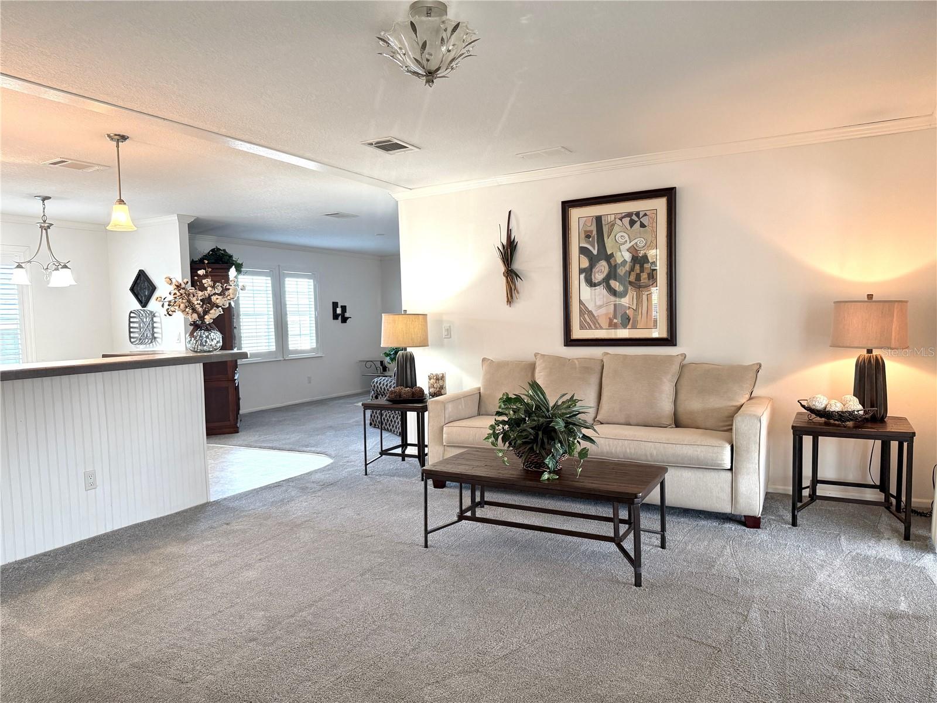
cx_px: 468
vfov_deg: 56.8
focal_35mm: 24
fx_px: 650
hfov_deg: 71.6
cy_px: 352
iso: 200
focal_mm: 6.76
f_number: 1.78
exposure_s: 1/120
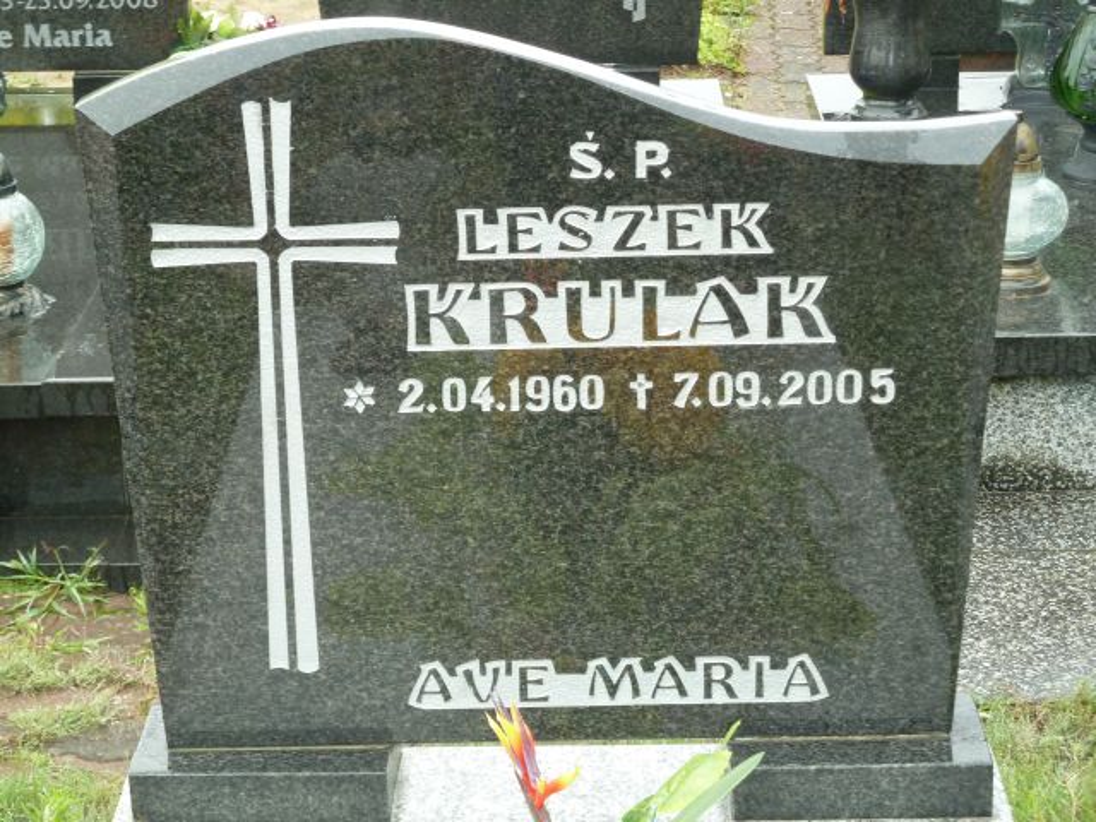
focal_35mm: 90
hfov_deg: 21.8
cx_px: 548
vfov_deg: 16.4
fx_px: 2850
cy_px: 411
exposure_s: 1/40
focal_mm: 14.7
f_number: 4.3
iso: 200
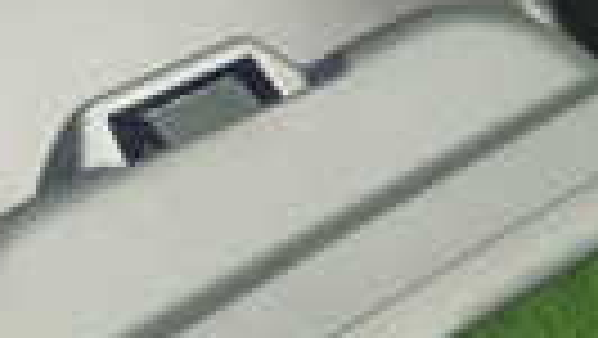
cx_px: -90
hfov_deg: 15.1
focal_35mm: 138
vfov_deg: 8.7
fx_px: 2190
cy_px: -45
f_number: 2.2
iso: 320
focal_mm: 5.05
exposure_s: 1/30
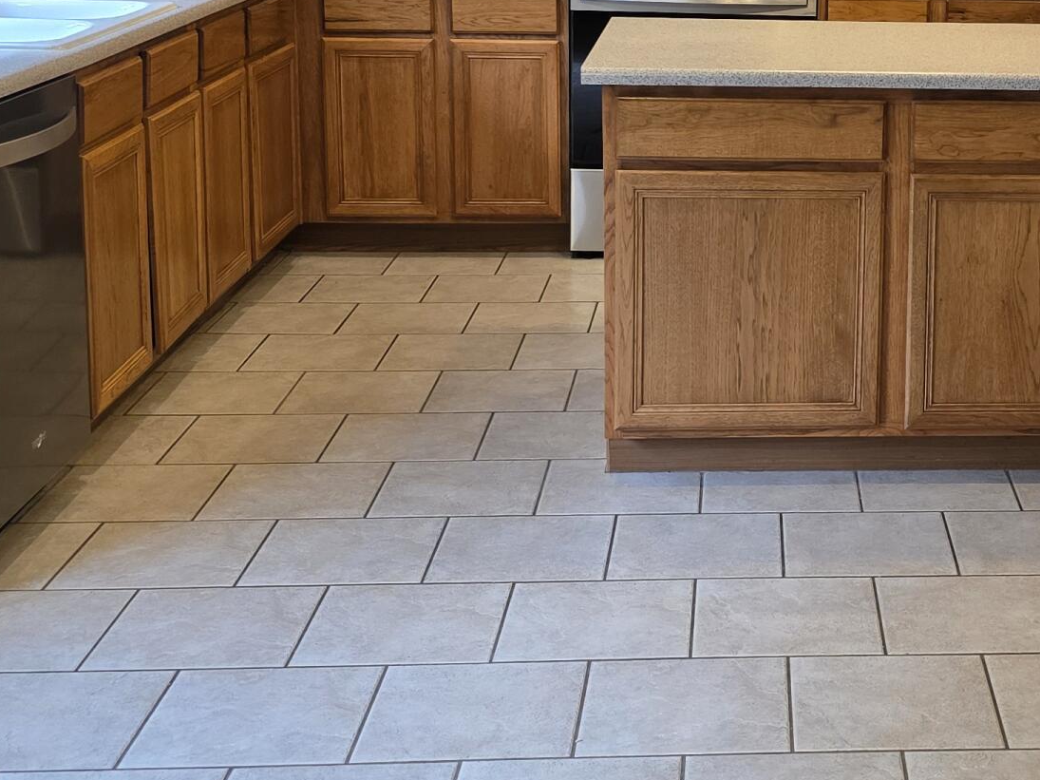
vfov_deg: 22.7
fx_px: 1893
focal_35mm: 63
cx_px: 917
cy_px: 85
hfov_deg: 29.6
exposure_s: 1/120
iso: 160
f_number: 1.7
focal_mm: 6.3
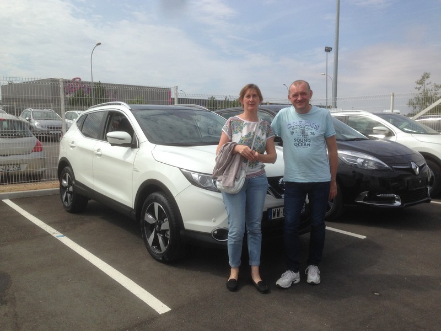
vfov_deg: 42.9
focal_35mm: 33
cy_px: 166
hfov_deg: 55.4
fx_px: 420
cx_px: 220
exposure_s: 1/1938
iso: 50
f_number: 2.4
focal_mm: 4.12
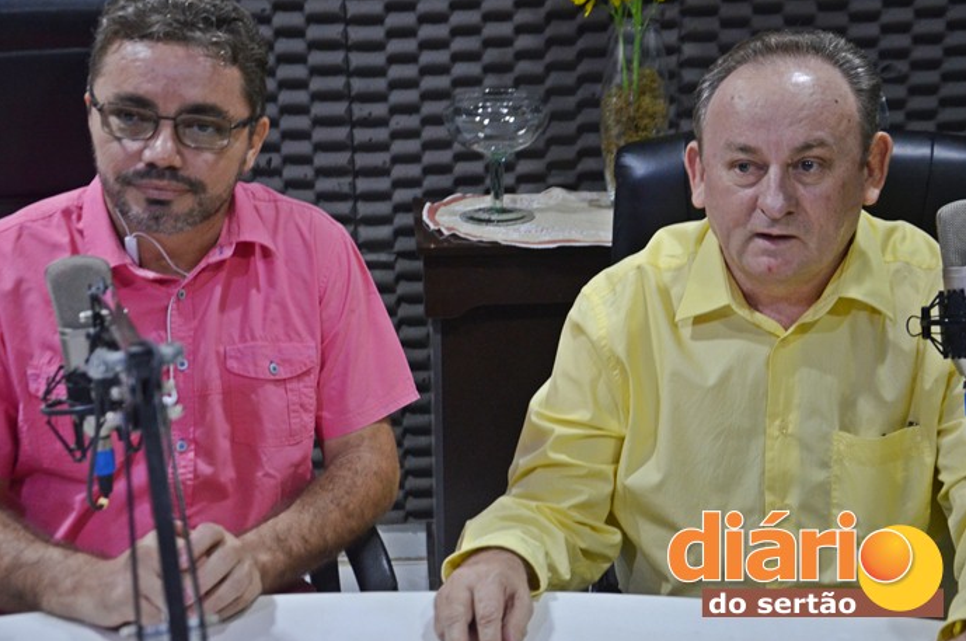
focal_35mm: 64
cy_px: 321
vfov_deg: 21.2
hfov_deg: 31.5
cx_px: 482
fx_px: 1715
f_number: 4.8
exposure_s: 1/20
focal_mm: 42
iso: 1600
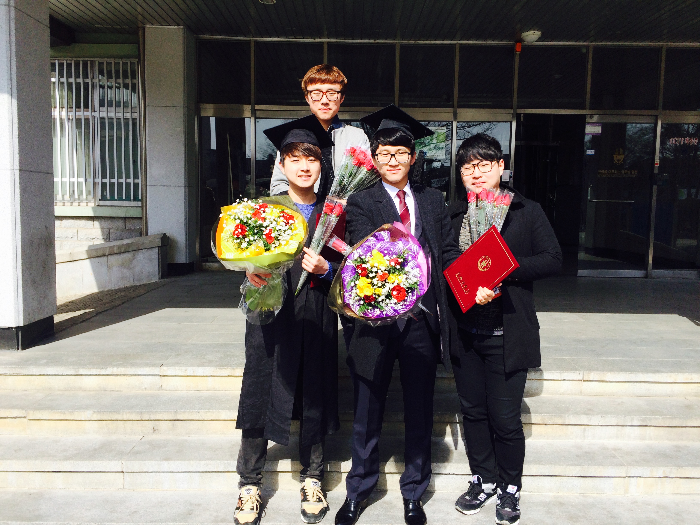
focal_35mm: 29
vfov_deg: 48.2
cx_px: 350
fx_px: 586
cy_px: 262
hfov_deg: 61.7
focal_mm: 4.15
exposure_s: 1/1642
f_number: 2.2
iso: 32
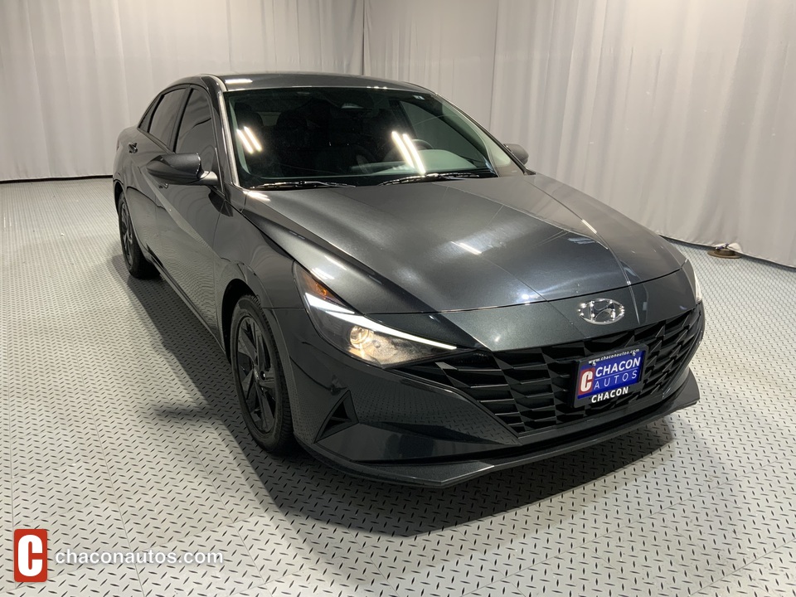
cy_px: 298
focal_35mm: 29
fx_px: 667
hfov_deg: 61.7
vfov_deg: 48.2
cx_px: 398
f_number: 1.8
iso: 64
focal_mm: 3
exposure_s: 1/49
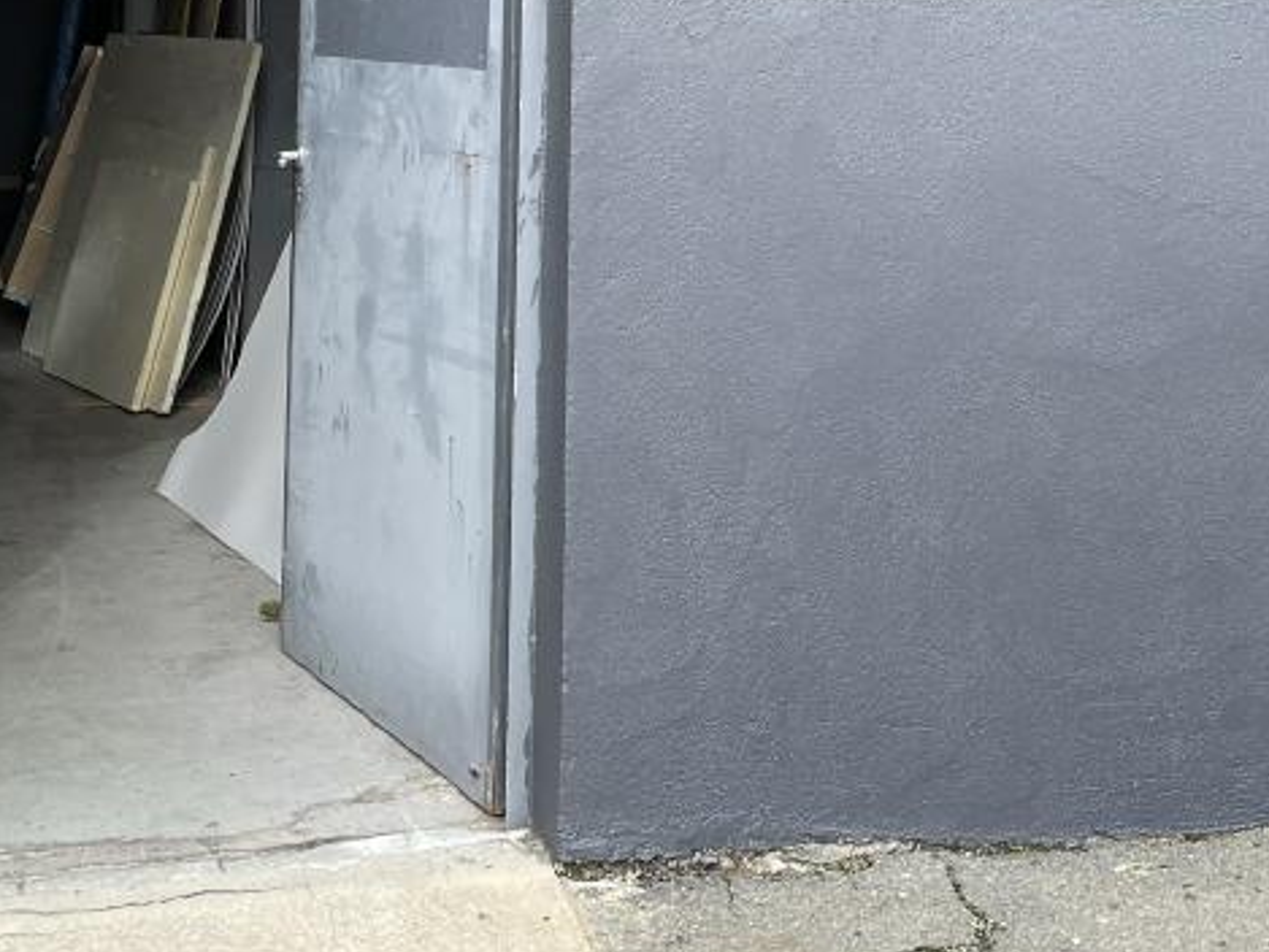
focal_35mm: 71
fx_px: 2603
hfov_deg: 27.3
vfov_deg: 19.4
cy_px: -235
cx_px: 793
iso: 32
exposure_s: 1/1401
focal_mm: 4.2
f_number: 1.6
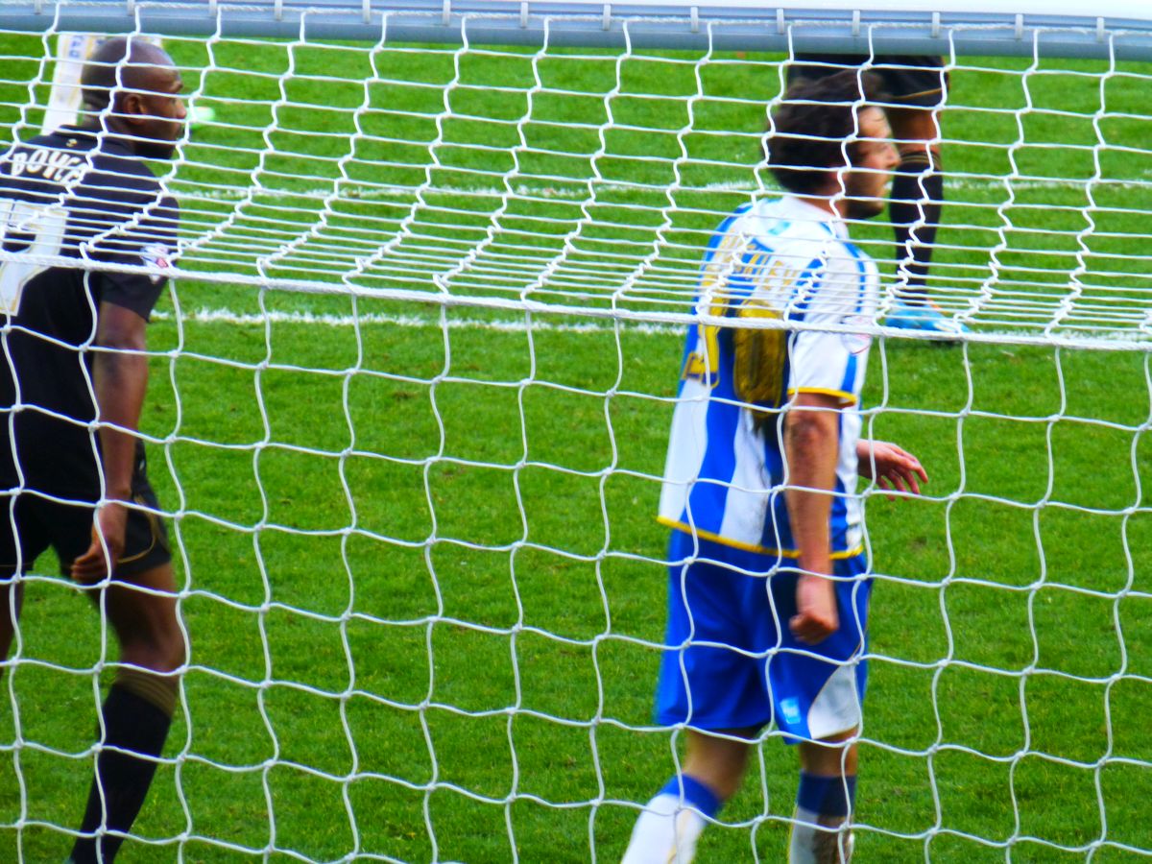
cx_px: 576
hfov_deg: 4.6
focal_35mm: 434
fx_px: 14443
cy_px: 432
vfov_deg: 3.4
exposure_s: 1/60
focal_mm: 77.4
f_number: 6.2
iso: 400
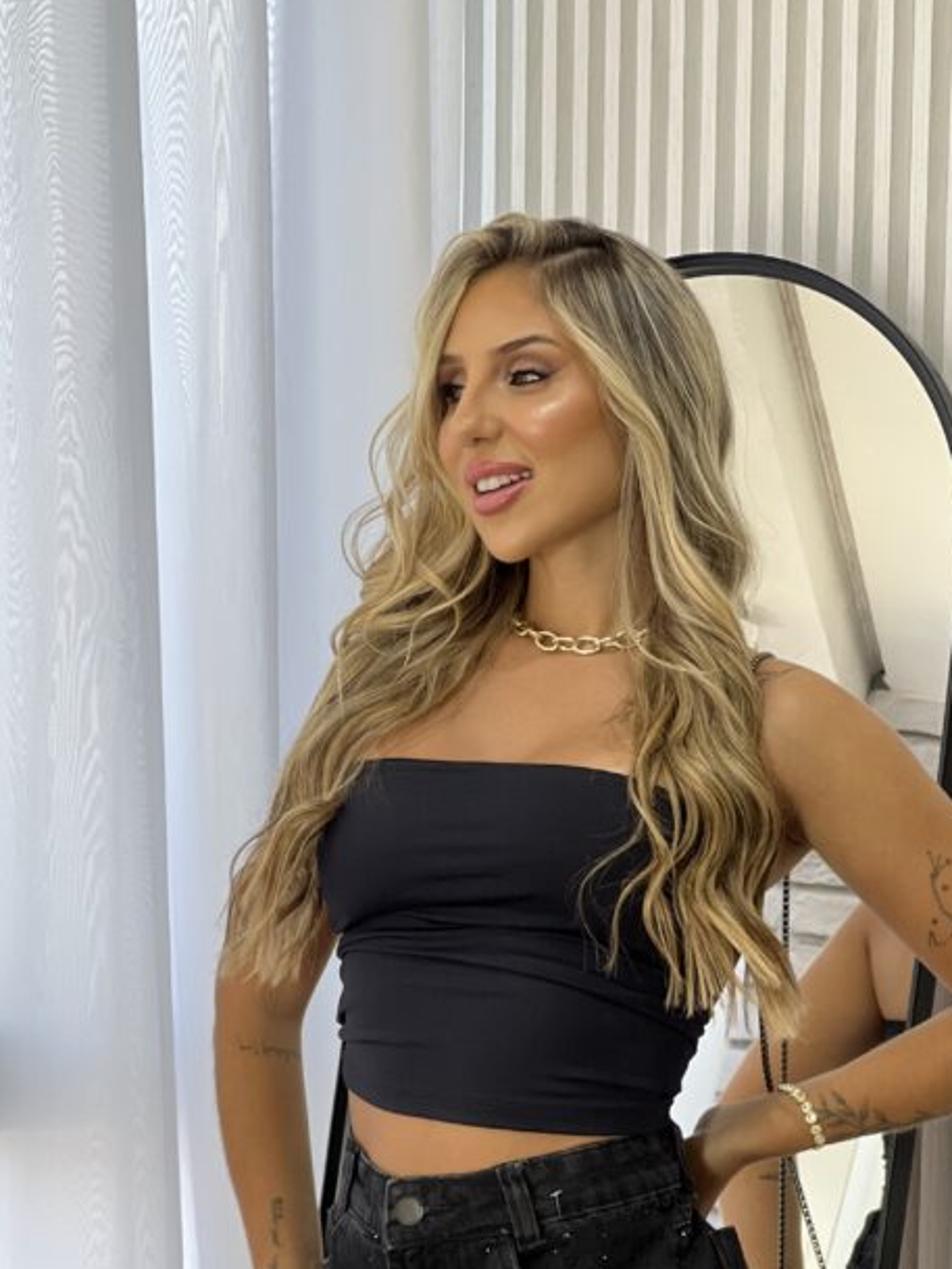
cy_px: 910
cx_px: 542
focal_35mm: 118
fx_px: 4325
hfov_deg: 12.6
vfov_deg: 16.6
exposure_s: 1/120
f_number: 2.8
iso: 100
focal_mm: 9
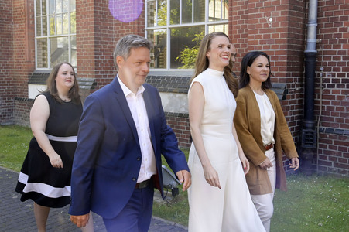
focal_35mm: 38
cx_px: 174
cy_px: 116
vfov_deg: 35.0
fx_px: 368
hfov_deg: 50.7
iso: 1600
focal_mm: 38
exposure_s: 1/500
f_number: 5
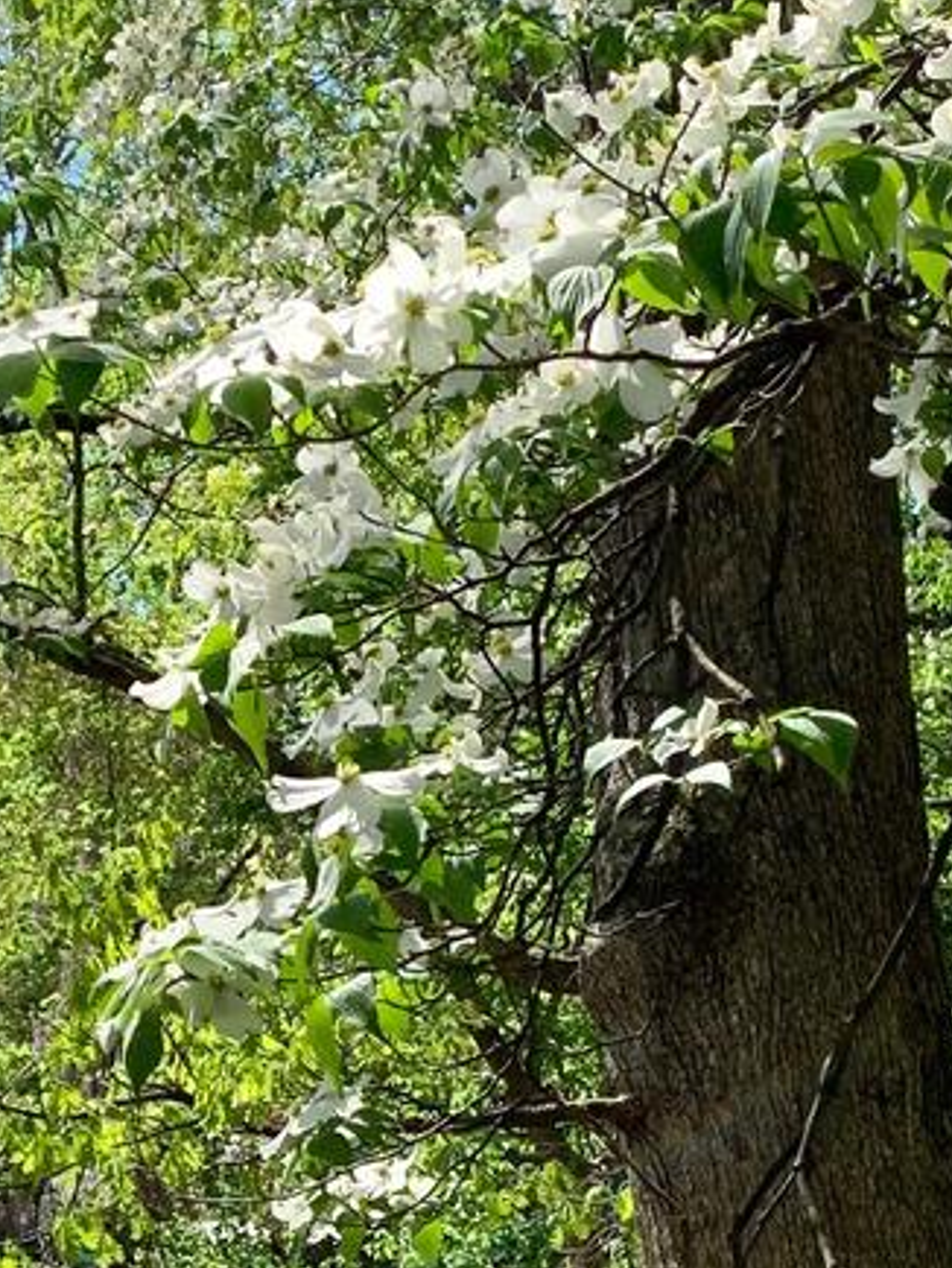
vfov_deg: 21.1
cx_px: 266
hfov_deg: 16.0
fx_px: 3370
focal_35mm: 92
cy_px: 952
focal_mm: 4.25
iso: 25
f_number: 1.8
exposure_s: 1/1220
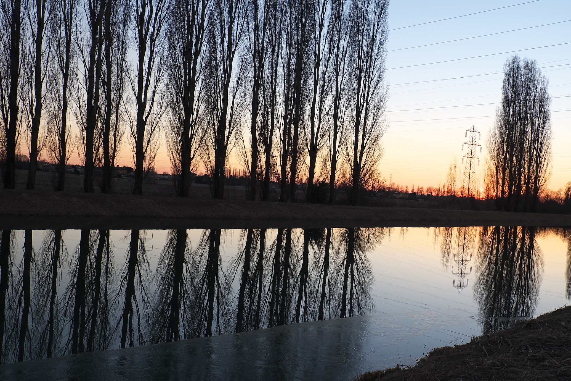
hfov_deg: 63.4
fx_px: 460
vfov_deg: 44.9
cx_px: 322
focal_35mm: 29
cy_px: 209
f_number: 5.6
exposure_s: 1/110
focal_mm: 16.7
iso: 200
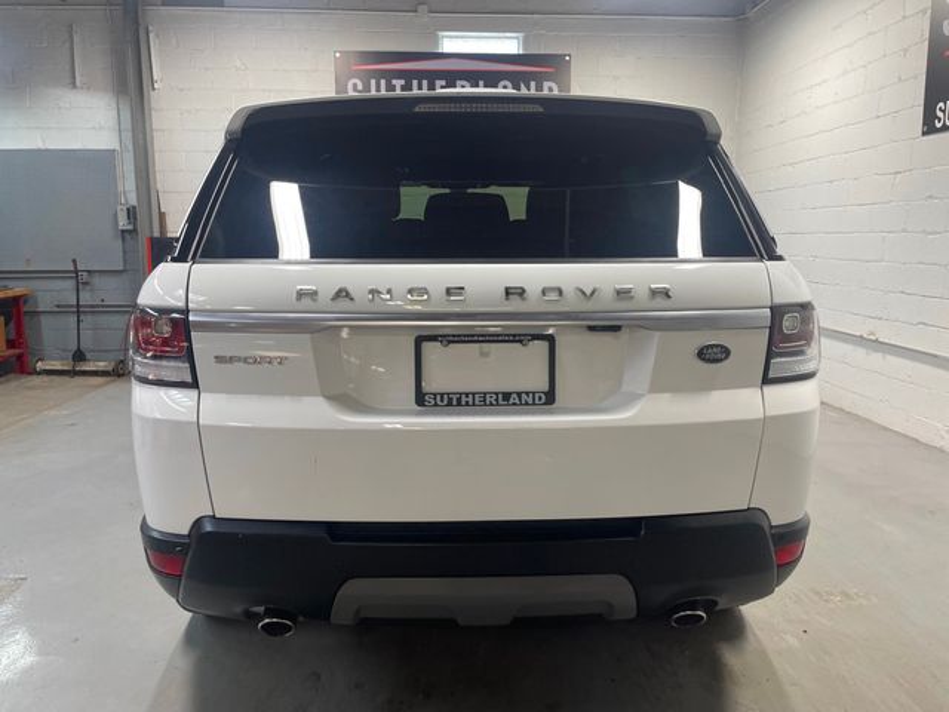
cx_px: 474
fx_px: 713
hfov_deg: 67.3
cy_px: 356
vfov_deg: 53.1
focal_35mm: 26
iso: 80
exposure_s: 1/120
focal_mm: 4.2
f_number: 1.6
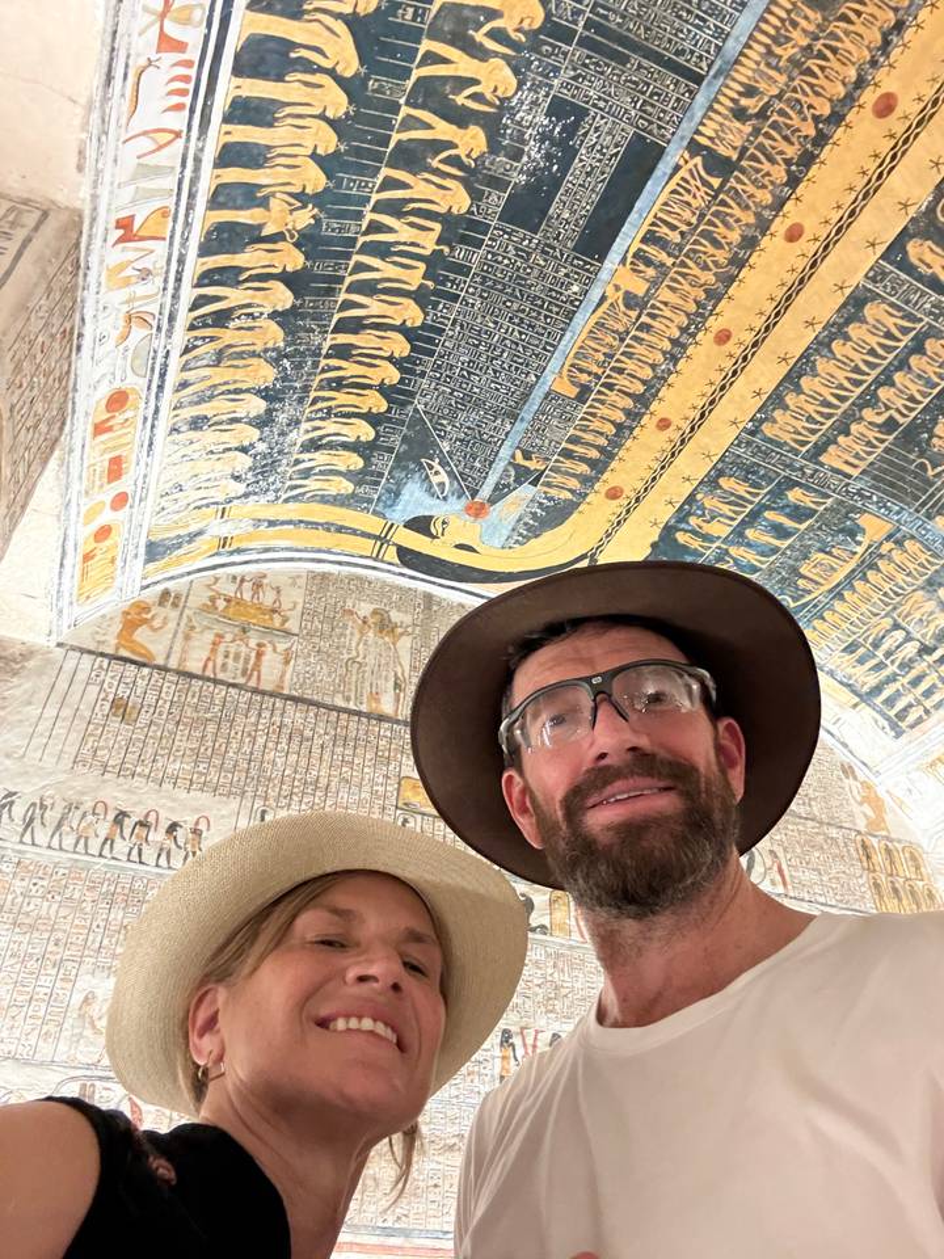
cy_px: 630
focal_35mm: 23
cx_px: 472
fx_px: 836
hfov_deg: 58.9
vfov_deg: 73.9
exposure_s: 1/28
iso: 640
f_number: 1.9
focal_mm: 2.69
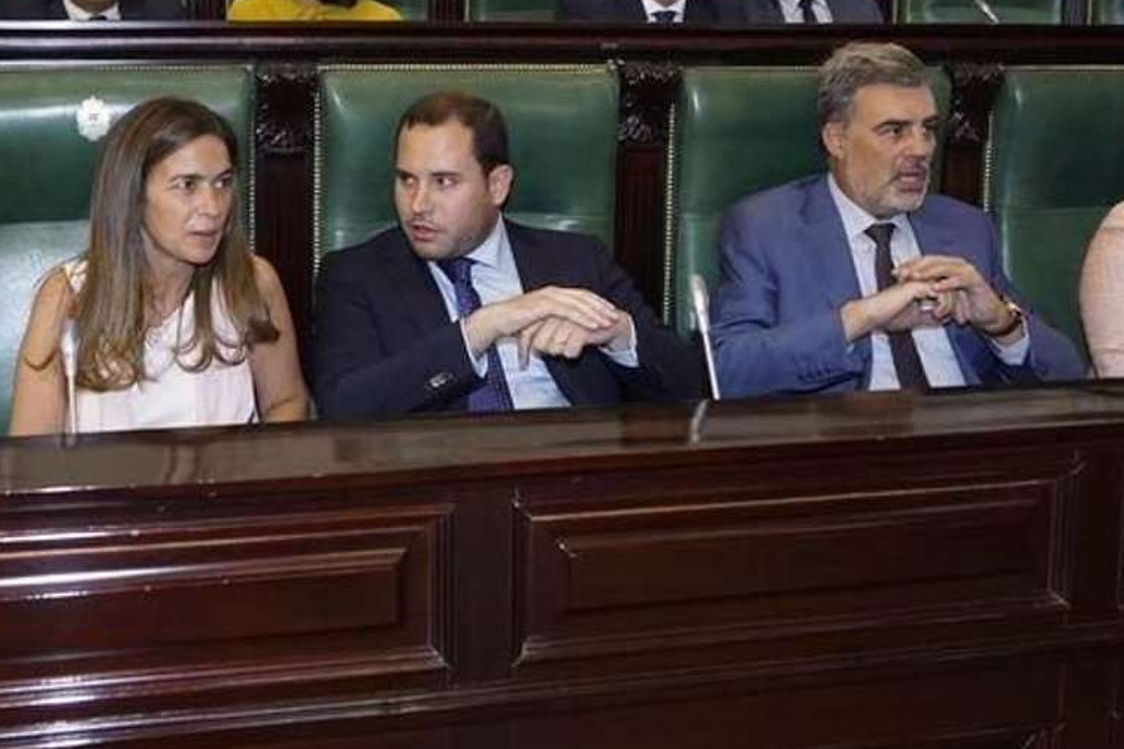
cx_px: 460
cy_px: 154
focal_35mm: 51
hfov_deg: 38.8
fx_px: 1592
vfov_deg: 26.0
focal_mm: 16
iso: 640
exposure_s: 1/125
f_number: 2.8
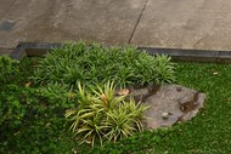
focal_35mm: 82
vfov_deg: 16.3
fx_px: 527
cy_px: -8
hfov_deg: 23.8
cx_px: 224
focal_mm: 24
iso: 250
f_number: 4
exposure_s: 1/320
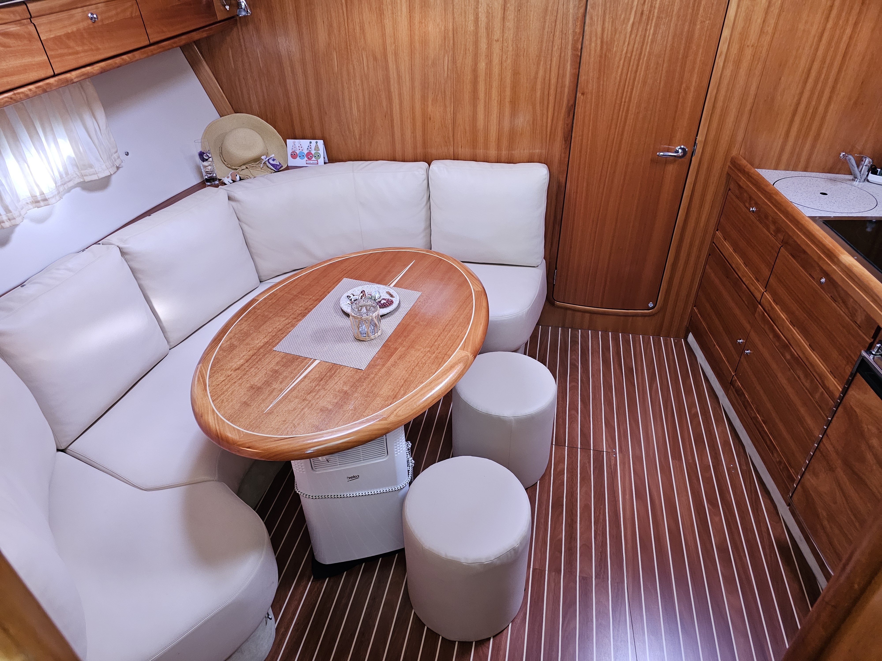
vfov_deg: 58.9
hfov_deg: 73.9
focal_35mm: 23
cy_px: 330
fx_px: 586
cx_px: 441
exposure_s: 1/120
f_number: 1.7
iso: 1000
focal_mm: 6.3
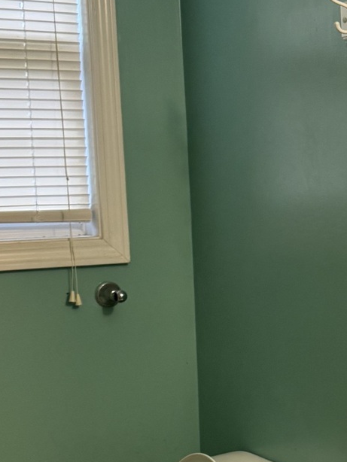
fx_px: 1202
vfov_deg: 21.7
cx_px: 445
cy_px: 299
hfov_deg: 15.7
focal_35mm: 90
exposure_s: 1/120
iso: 200
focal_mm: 6.76
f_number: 1.78
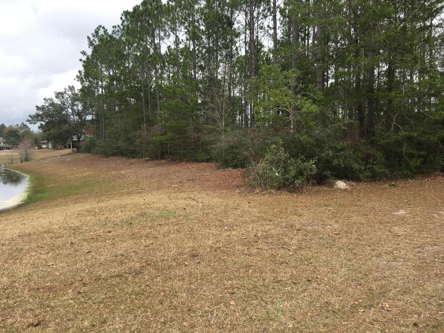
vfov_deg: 48.2
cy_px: 166
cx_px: 222
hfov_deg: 61.7
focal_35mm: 29
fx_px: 372
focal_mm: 4.15
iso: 25
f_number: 2.2
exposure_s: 1/810
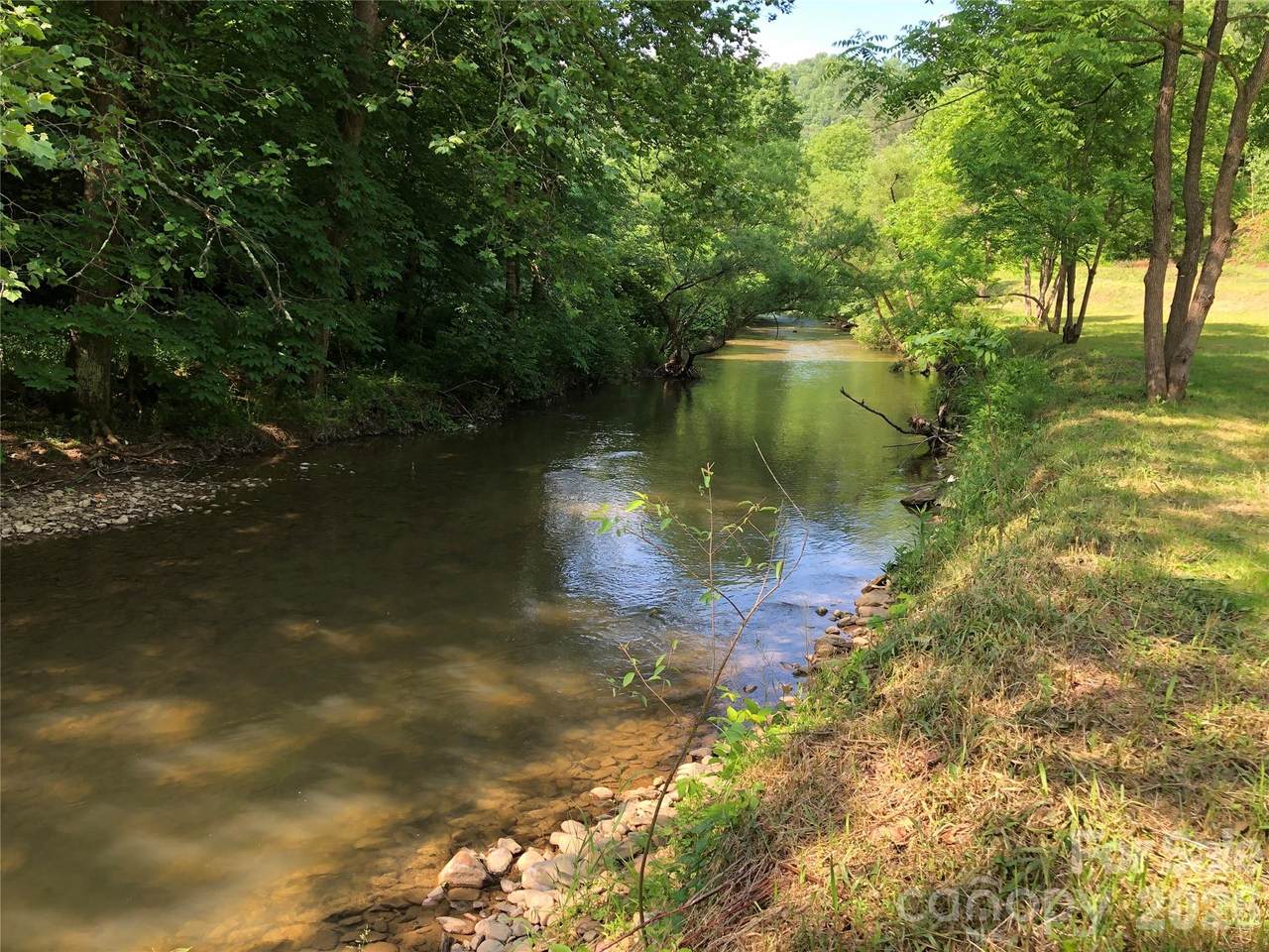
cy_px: 476
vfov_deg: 49.7
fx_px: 1026
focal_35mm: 28
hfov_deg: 63.4
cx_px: 634
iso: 20
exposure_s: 1/138
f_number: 1.8
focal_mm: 3.99
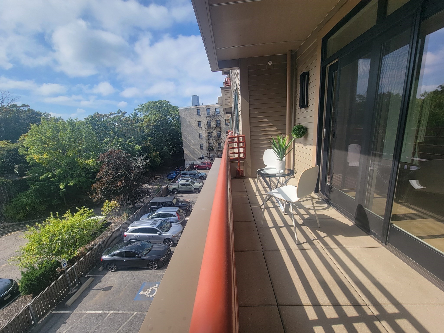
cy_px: 166
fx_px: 167
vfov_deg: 89.9
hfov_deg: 106.2
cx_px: 222
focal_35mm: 13
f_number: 2.2
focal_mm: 2.2
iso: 50
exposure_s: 1/1402
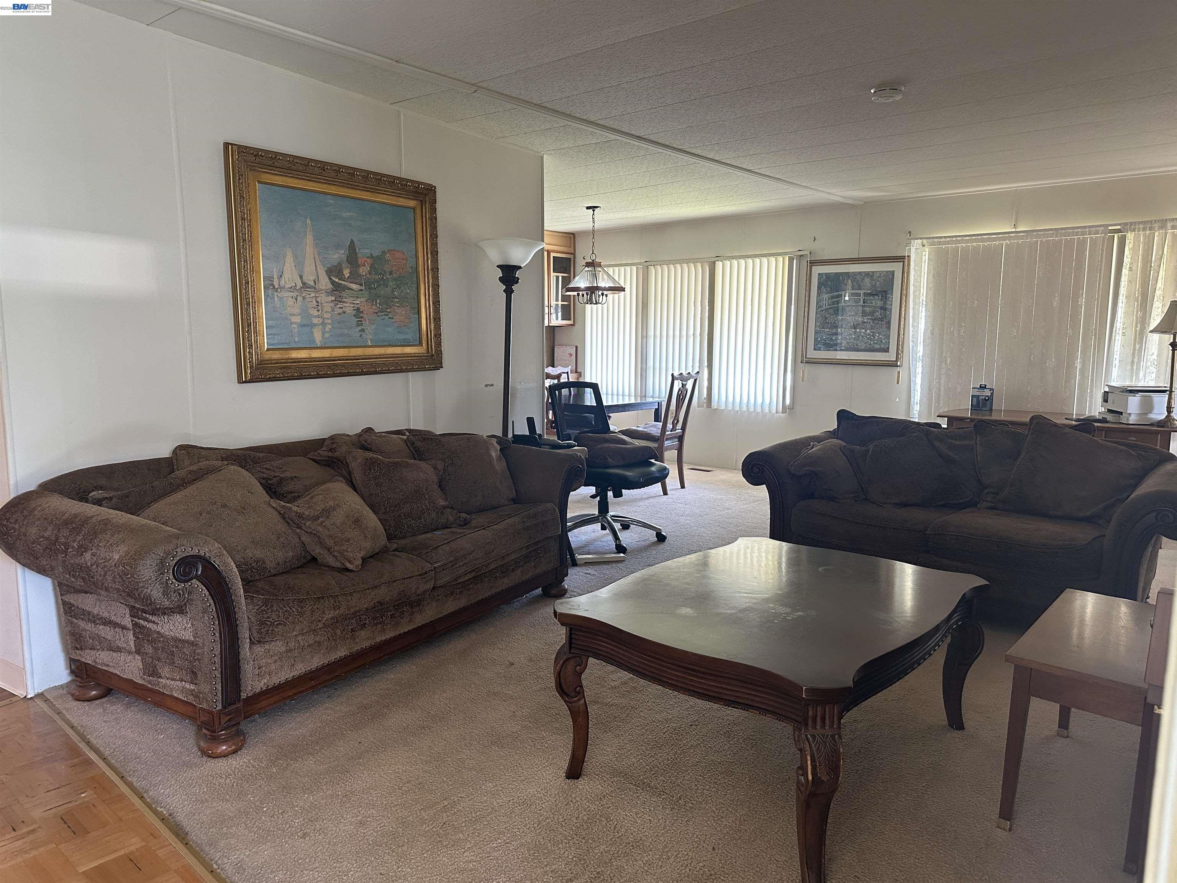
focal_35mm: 24
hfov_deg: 71.6
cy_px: 442
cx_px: 588
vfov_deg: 56.8
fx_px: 816
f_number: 1.78
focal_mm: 6.86
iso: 250
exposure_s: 1/60
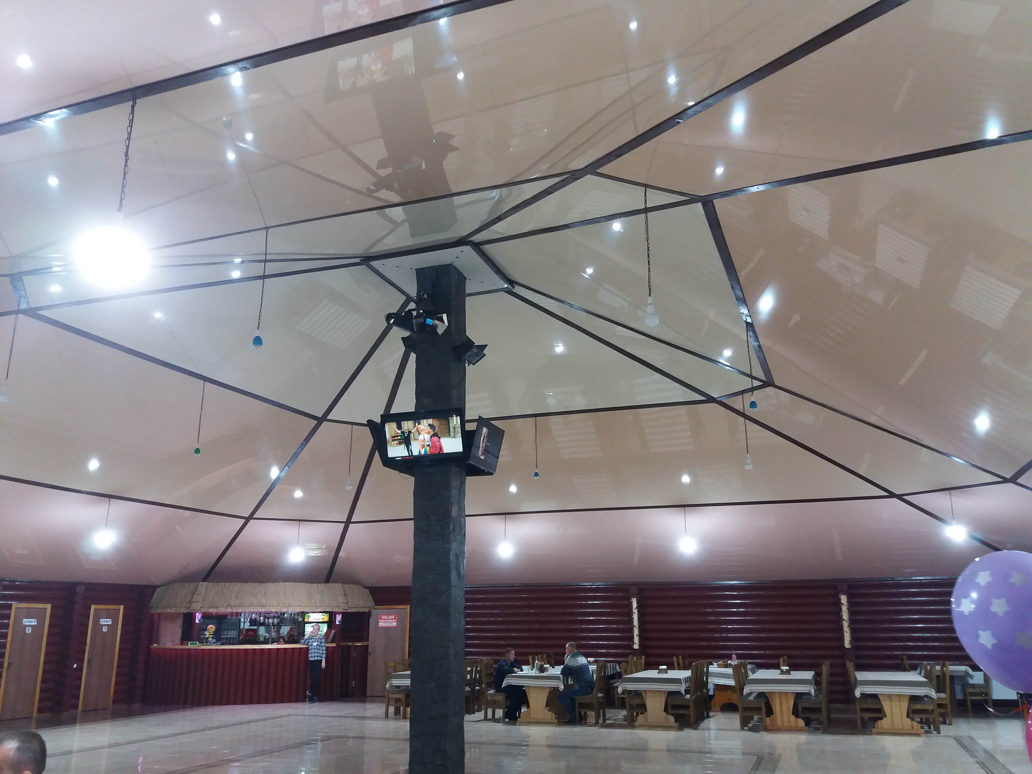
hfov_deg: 63.4
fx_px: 835
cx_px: 516
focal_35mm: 28
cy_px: 387
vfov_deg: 49.7
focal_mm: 3.7
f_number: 1.9
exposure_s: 1/17
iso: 200
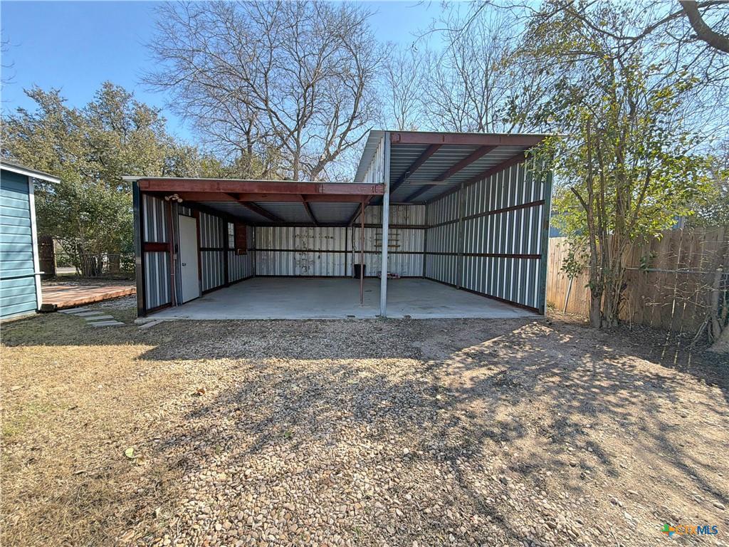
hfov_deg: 102.1
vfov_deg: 85.7
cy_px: 274
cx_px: 364
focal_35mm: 14
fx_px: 295
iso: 40
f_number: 2.2
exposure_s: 1/531
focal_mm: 2.22
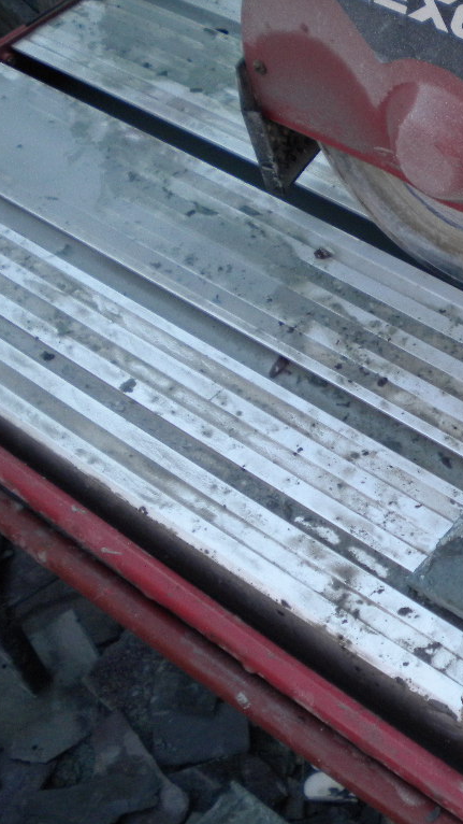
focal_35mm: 51
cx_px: 520
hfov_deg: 22.1
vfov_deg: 40.6
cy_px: 412
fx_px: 1113
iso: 296
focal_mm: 6.3
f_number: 3.1
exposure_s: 1/472
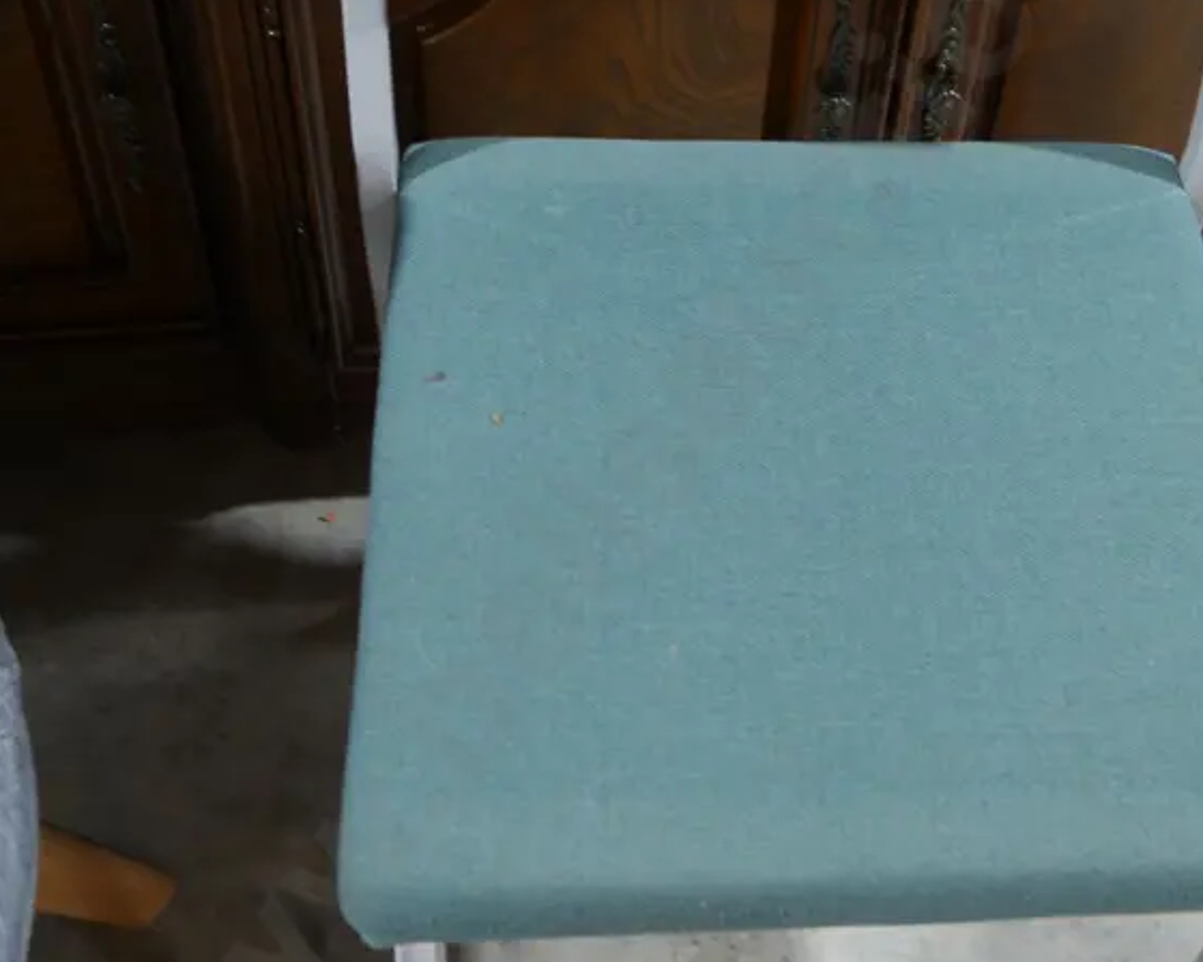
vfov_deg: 29.9
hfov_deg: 37.0
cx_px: 787
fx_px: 1780
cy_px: 281
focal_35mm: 50
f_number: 3.5
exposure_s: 1/60
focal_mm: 14
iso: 500
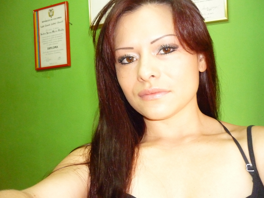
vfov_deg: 42.9
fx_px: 252
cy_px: 99
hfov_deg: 55.4
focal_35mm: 33
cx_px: 132
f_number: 2.8
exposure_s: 1/30
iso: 800
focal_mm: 5.5
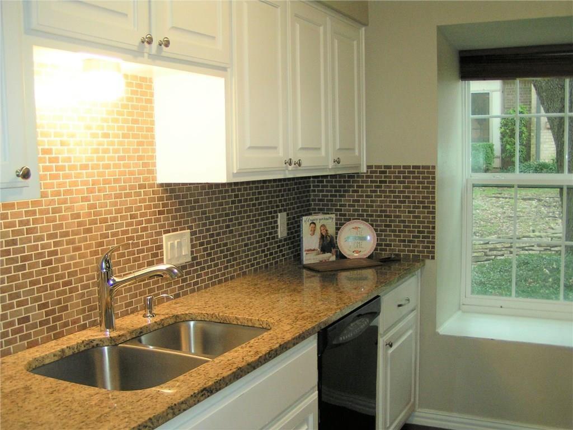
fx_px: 629
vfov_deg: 37.7
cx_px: 286
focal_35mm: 38
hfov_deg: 49.0
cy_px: 215
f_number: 2.8
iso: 200
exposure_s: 1/20
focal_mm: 5.8
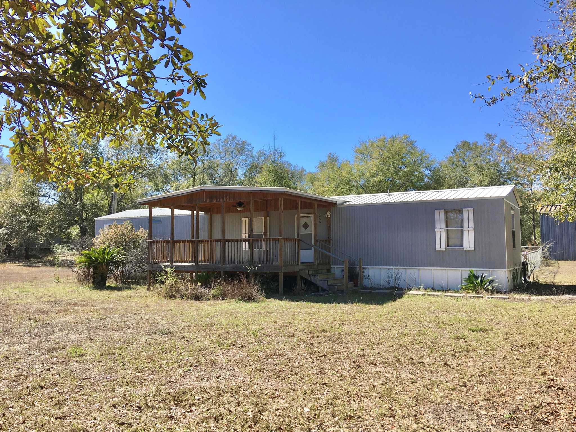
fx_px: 483
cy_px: 216
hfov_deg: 61.7
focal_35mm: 29
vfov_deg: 48.2
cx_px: 288
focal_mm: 4.15
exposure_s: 1/785
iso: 25
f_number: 2.2
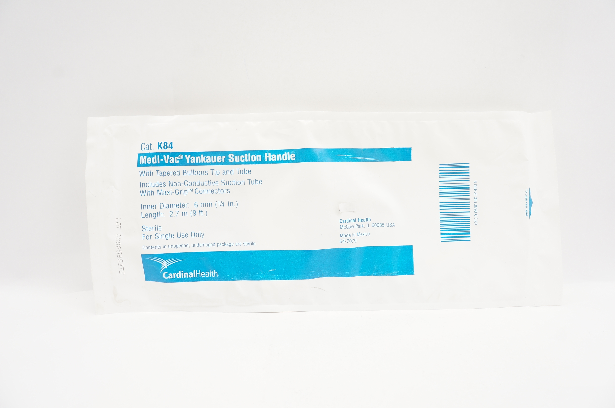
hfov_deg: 67.4
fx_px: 461
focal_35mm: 27
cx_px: 308
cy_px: 204
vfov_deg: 47.8
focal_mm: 18
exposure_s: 1/30
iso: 400
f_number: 8
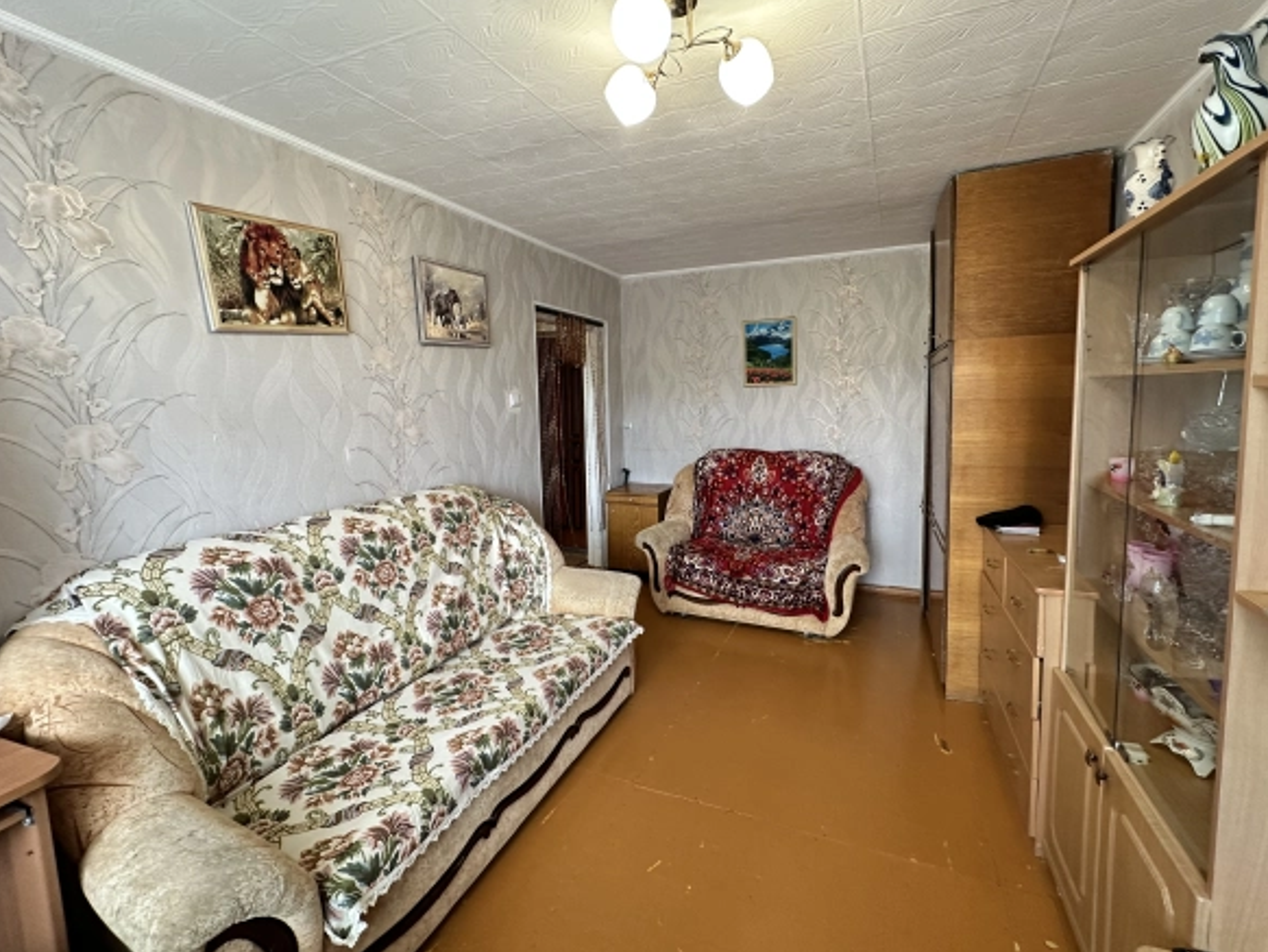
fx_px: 550
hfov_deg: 98.0
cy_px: 451
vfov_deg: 81.7
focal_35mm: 15
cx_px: 675
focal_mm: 2.22
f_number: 2.2
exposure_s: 1/50
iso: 160
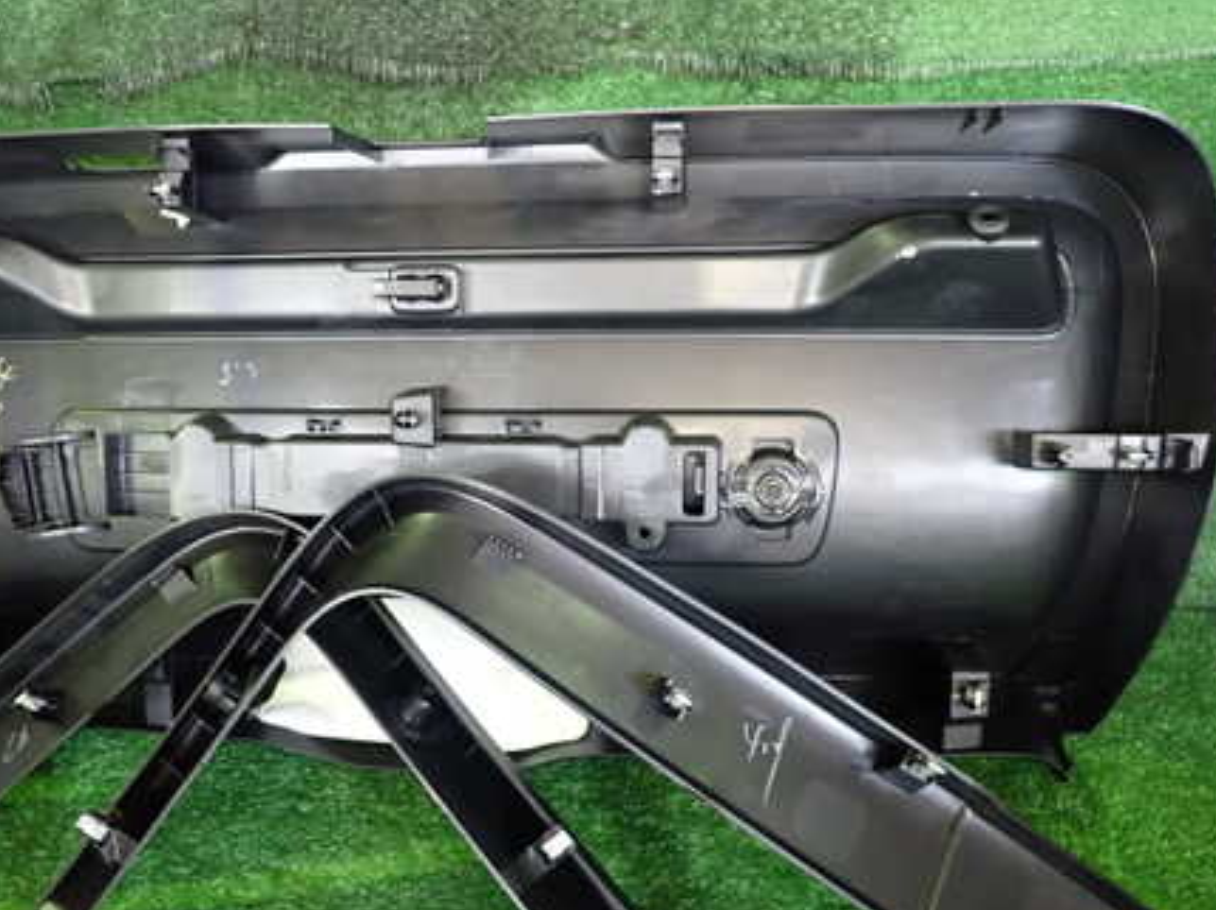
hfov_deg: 52.2
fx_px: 1228
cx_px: 476
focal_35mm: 35
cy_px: 539
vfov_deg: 40.5
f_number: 2
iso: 640
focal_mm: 4.5
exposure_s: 1/30
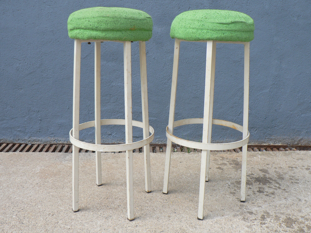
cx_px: 157
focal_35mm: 37
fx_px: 332
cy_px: 115
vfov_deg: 38.7
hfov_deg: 50.1
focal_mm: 6
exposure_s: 1/160
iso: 80
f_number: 2.8
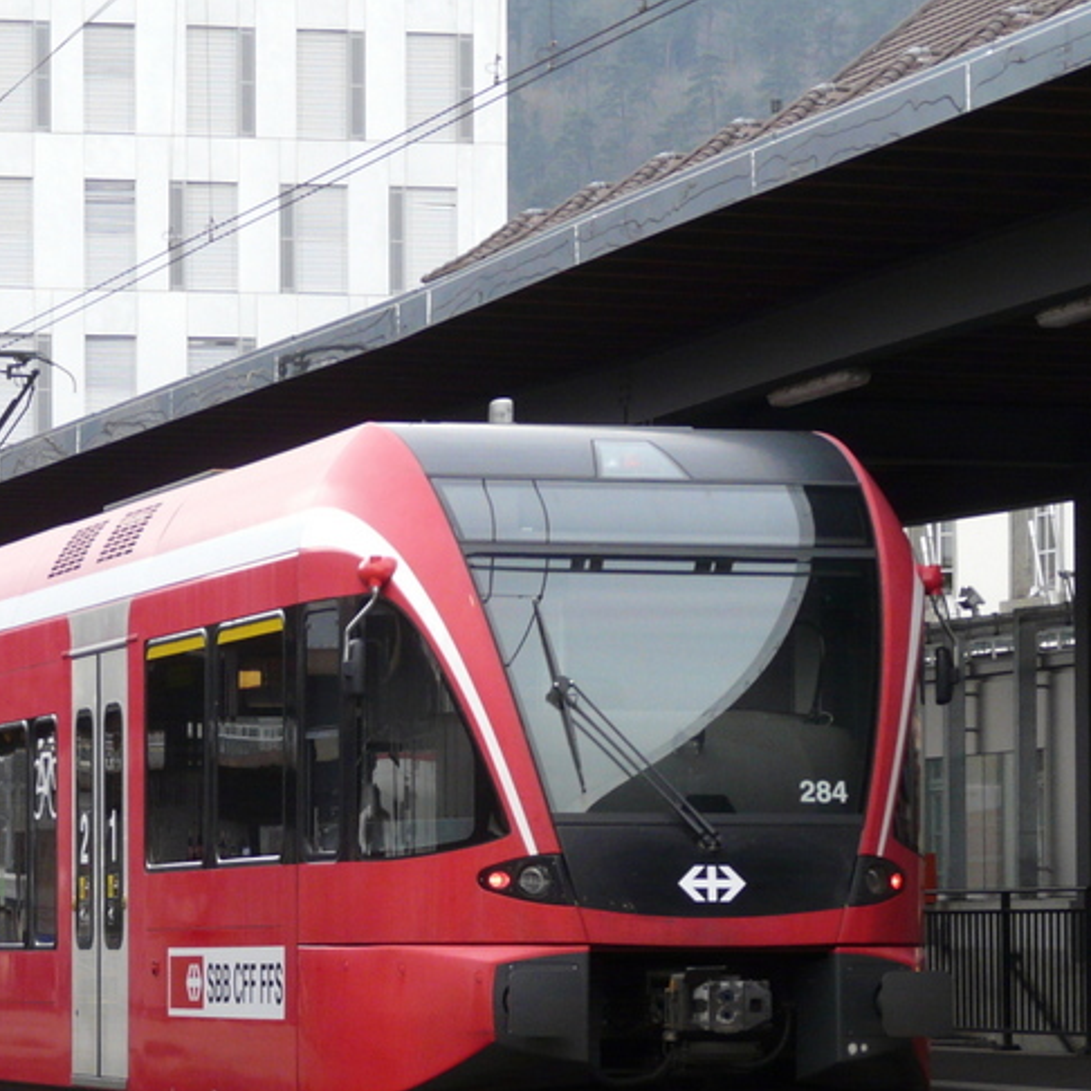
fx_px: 6097
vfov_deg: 10.2
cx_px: 377
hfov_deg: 10.2
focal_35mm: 171
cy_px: 840
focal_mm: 15.4
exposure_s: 1/50
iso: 160
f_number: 3.6
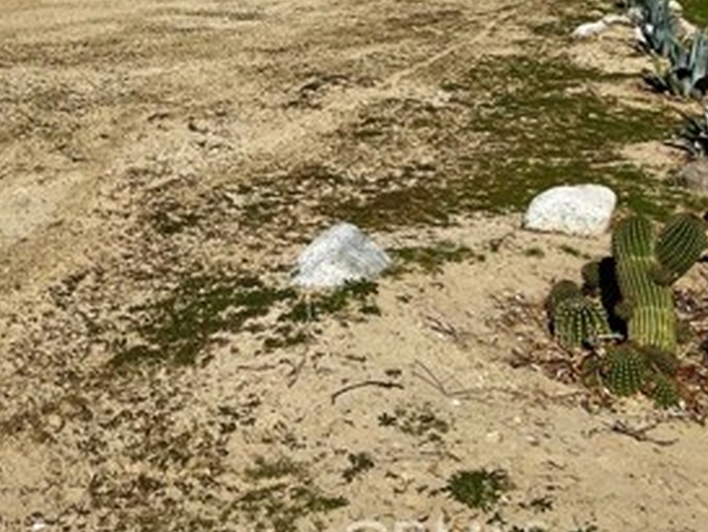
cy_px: -42
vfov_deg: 22.8
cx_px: 166
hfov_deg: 31.0
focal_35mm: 61
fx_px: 1248
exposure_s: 1/9434
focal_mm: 5.7
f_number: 1.5
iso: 50
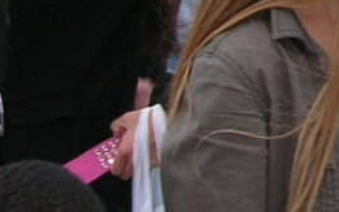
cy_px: -59
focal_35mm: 228
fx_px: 2108
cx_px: 686
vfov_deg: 5.7
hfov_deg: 8.7
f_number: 2.8
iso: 50
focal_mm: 5.8
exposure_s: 1/48.7
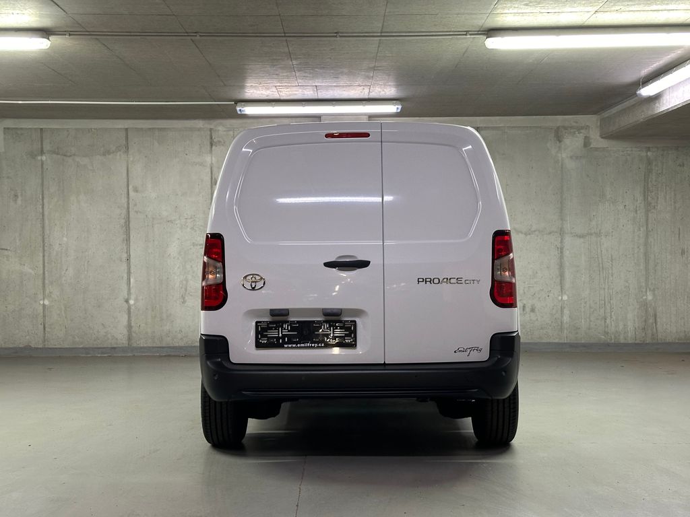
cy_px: 258
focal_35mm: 48
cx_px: 345
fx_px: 957
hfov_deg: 39.7
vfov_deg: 30.3
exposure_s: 1/50
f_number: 1.78
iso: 250
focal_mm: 6.86
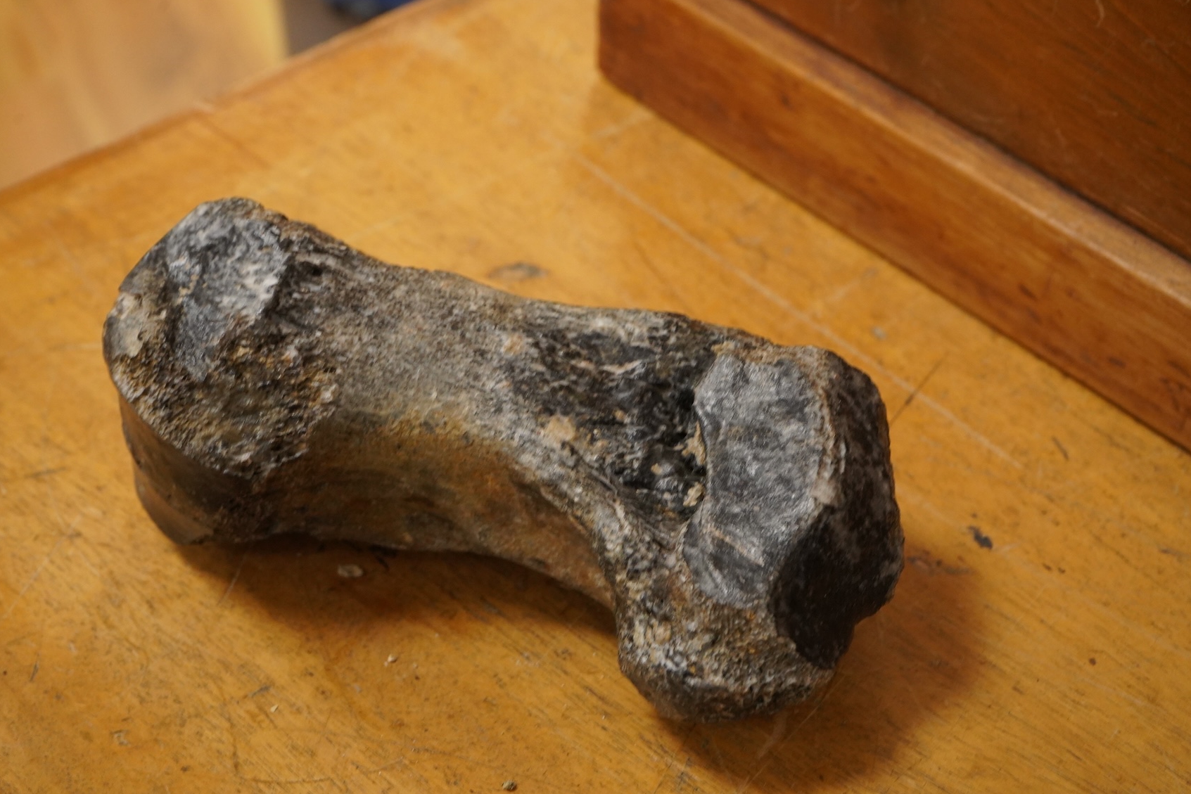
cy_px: 393
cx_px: 590
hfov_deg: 28.5
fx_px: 2349
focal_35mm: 71
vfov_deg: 19.2
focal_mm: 70
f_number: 8
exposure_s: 1/125
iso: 4000
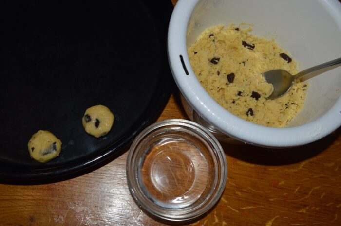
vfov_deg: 36.8
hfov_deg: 53.2
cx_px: 170
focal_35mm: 36
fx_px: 341
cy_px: 113
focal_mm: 24
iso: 100
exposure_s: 1/60
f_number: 8
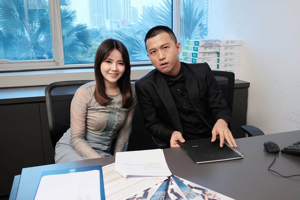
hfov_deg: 53.1
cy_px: 100
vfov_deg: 36.8
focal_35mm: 36
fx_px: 300
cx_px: 150
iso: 800
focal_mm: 24
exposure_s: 1/52
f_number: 4
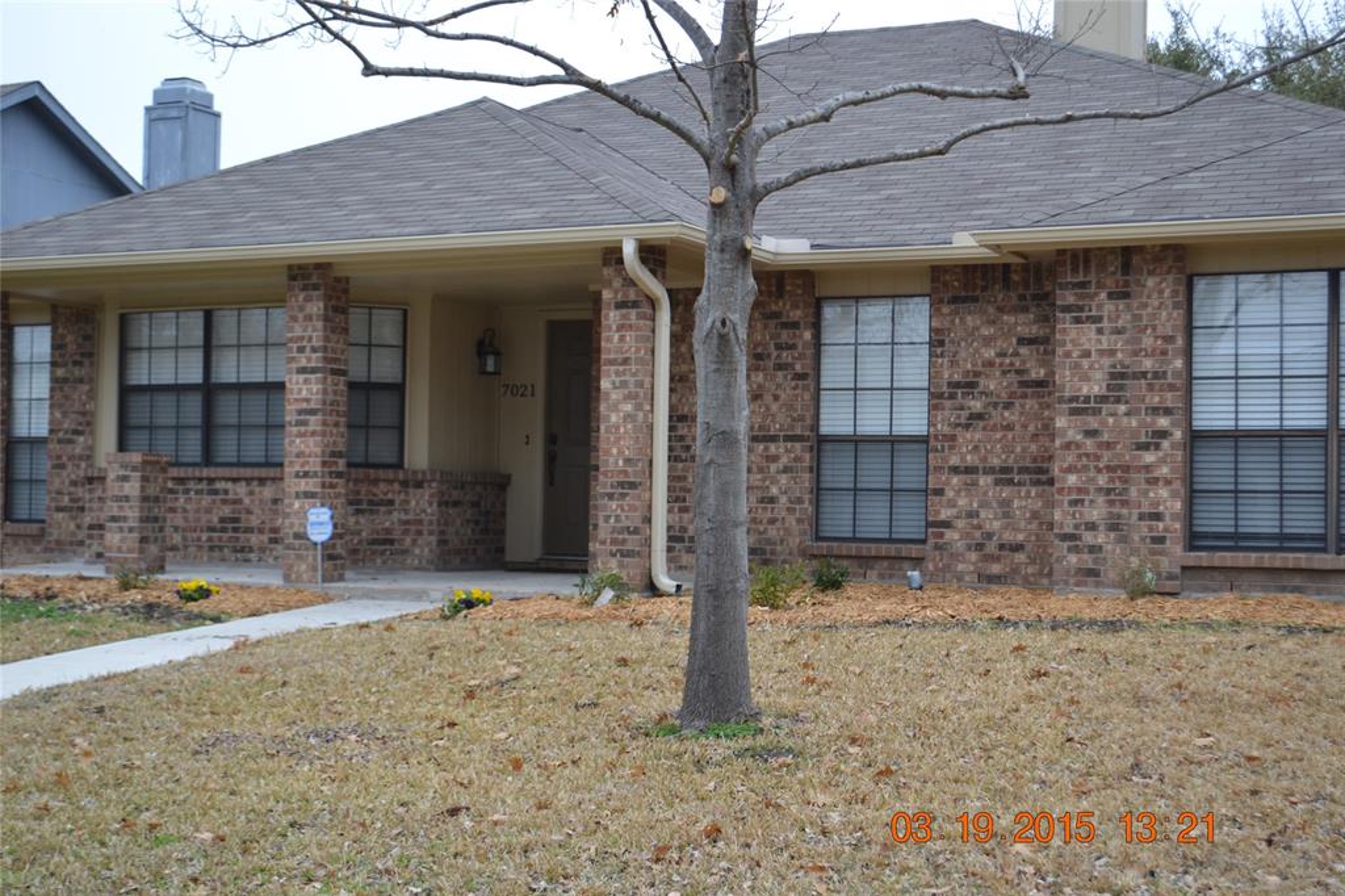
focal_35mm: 51
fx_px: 1905
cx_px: 672
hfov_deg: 38.9
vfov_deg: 26.5
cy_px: 448
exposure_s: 1/125
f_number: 5.6
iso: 125
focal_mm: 34
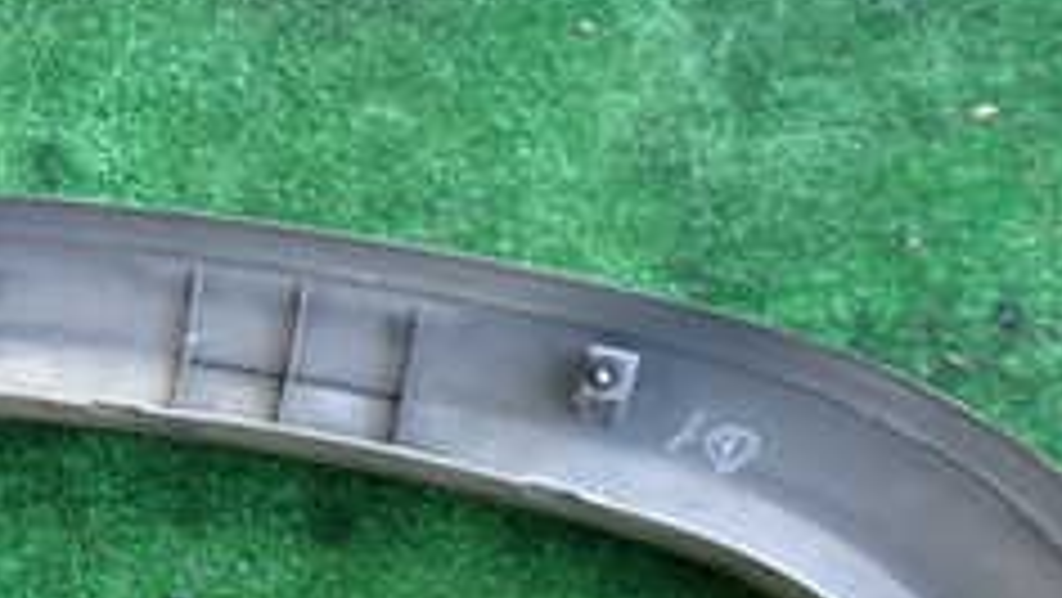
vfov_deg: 14.2
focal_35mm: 83
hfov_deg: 24.3
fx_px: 2338
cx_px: -27
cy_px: 692
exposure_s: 1/40
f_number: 2.3
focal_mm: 5.4
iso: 200
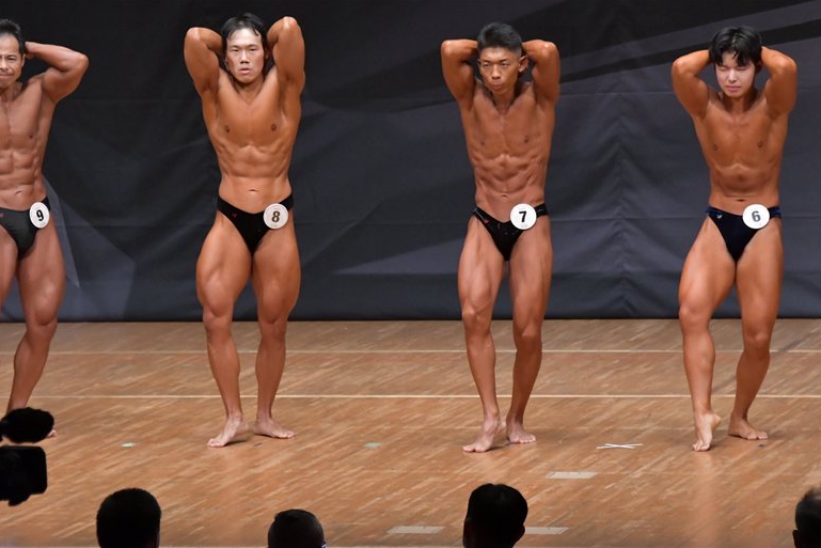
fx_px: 6204
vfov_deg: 5.1
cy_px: 273
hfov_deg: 7.6
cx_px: 412
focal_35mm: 272
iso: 6400
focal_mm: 180
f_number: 5.6
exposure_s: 1/400
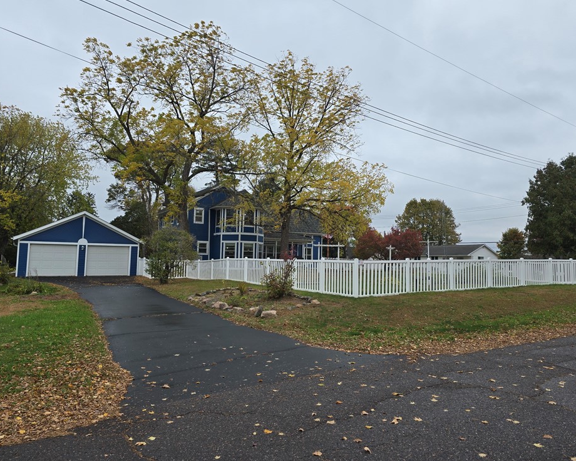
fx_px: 426
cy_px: 230
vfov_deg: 56.8
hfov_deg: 68.1
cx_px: 302
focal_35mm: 25
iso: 20
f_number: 1.7
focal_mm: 6.3
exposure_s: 1/180
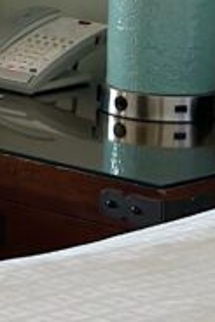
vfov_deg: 7.3
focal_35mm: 278
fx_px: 2486
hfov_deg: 4.8
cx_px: -365
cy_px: -65
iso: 125
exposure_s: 1/111
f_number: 1.78
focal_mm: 6.86
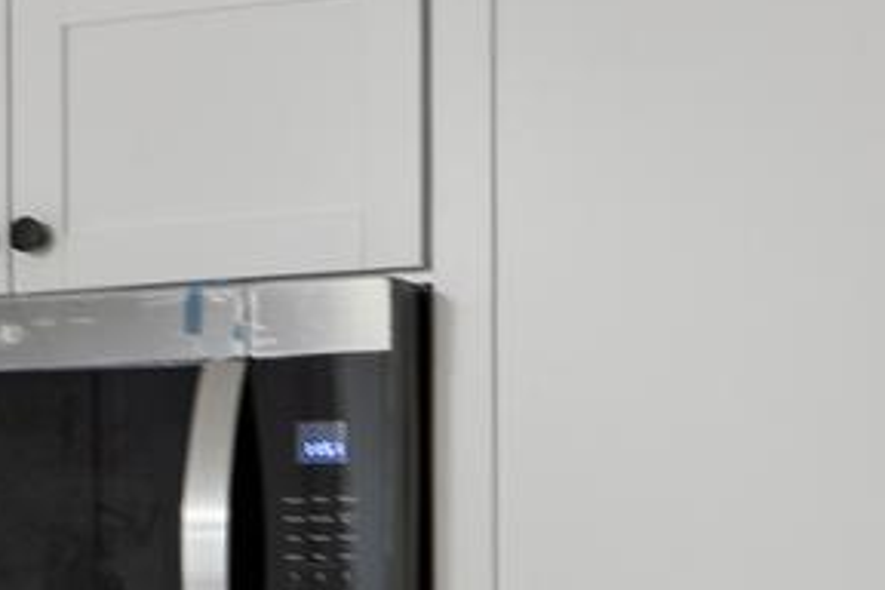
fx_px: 3491
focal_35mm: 142
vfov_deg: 9.5
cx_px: -510
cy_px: 800
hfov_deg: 13.5
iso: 200
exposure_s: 1
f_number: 8
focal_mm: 20
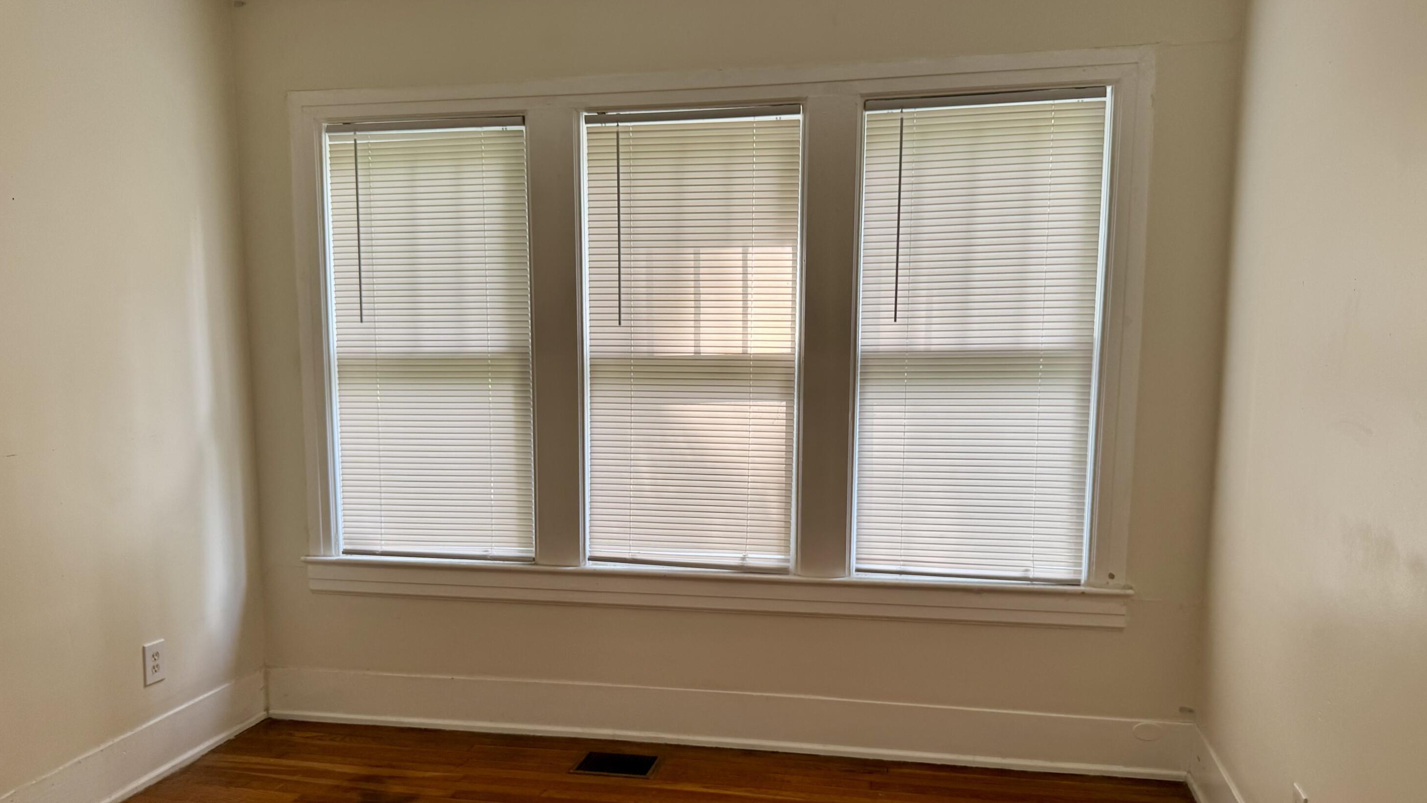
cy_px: 455
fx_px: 1022
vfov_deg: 42.8
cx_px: 736
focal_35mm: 27
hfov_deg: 69.8
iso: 100
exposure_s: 1/121
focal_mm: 6.76
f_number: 1.78
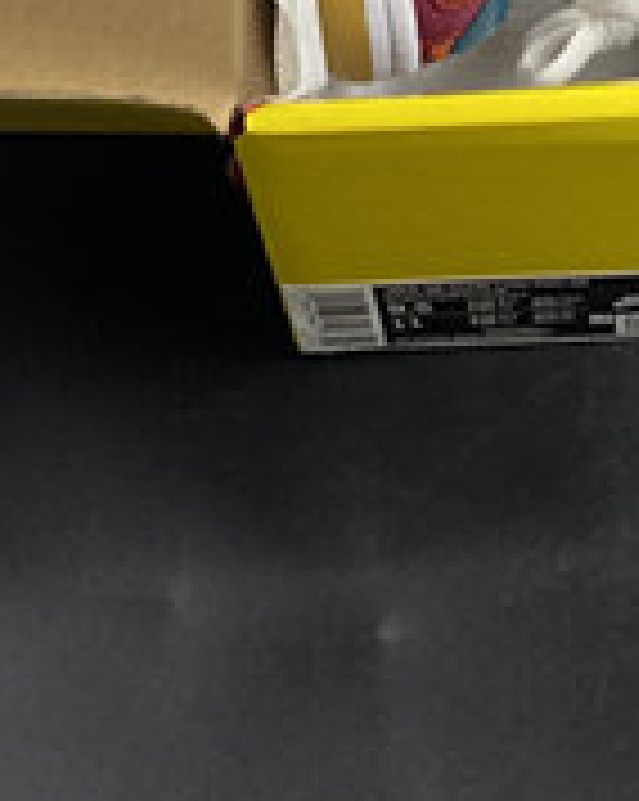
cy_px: -119
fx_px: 2368
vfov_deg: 18.4
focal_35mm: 100
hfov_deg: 15.3
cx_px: 454
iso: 100
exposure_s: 1/100
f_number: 1.8
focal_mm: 4.25
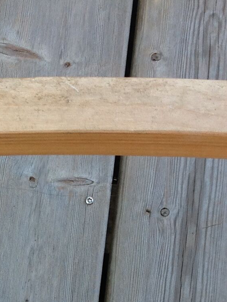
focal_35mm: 120
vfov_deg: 15.7
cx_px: -23
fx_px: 1050
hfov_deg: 12.1
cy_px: 374
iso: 50
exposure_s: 1/280
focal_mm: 4.28
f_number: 2.4
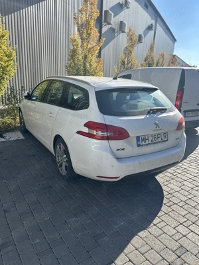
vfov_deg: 67.3
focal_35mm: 26
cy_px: 132
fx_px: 199
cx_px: 100
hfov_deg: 53.1
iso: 50
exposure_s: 1/2404
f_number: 1.5
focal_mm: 5.7
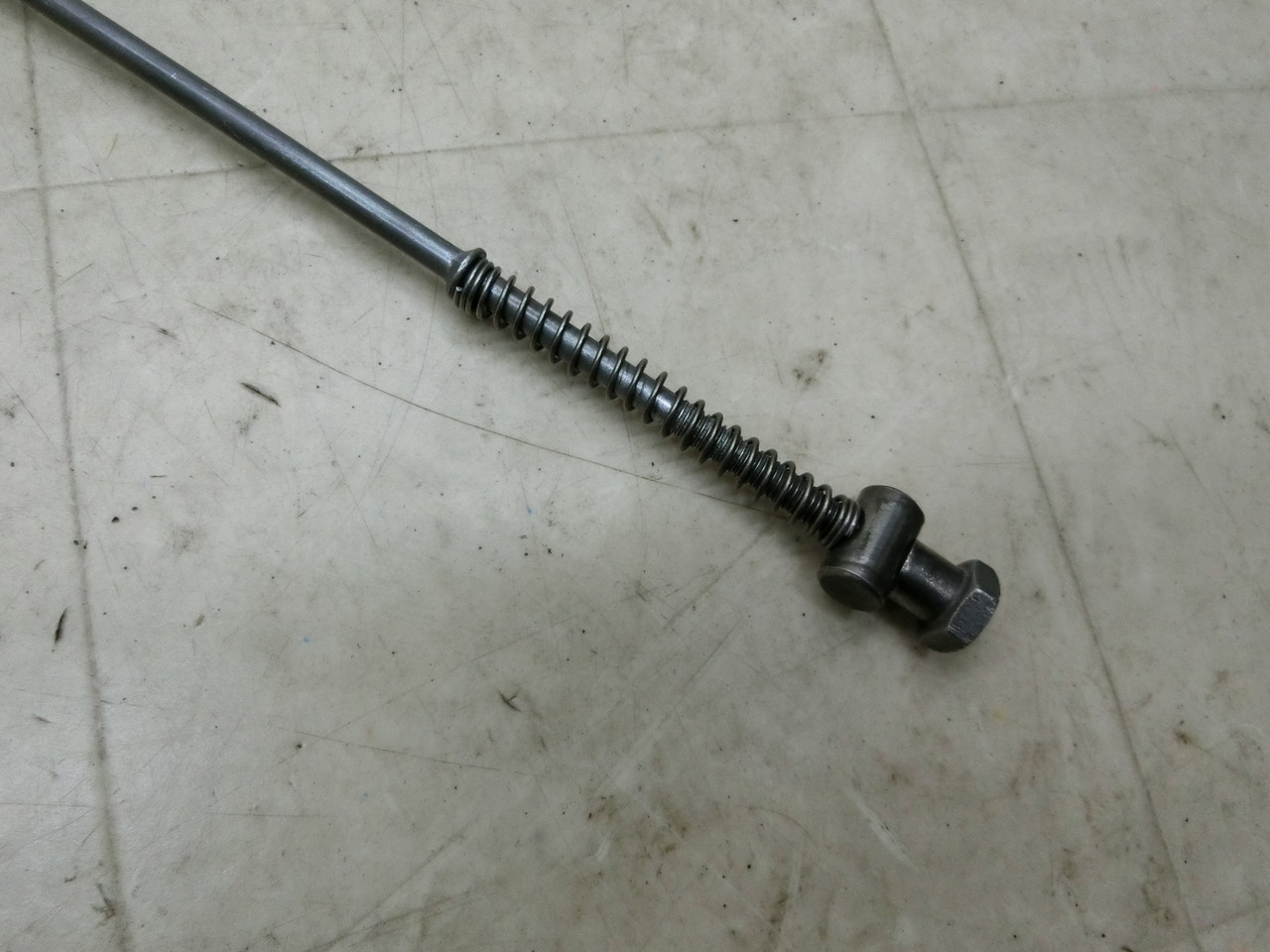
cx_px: 635
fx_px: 917
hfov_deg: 69.4
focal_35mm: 25
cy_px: 476
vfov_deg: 54.9
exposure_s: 1/125
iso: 400
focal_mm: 4.5
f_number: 3.5
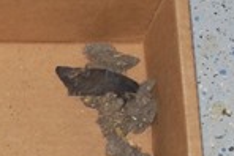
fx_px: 1021
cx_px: -117
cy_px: 236
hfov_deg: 12.4
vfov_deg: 8.6
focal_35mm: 157
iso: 200
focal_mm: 8.9
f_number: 4
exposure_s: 1/60
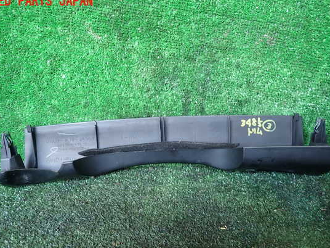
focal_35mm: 28
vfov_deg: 49.7
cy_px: 133
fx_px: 267
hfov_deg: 63.4
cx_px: 166
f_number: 2
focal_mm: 4.5
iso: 200
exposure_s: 1/30
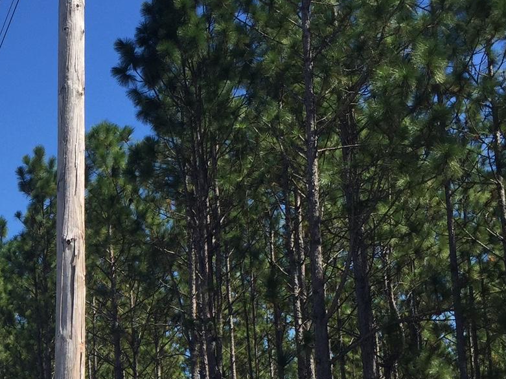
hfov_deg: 24.4
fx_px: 1111
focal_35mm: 76
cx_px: -10
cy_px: 334
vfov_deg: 19.1
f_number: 2.2
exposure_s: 1/1522
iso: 32
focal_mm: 4.15
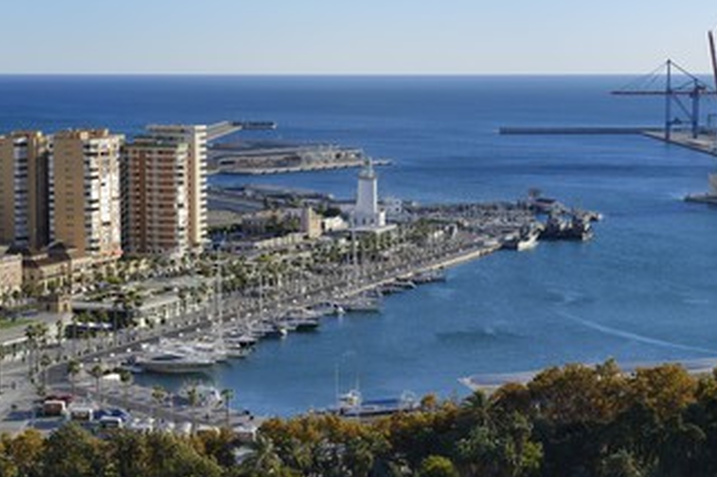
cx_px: 354
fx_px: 1831
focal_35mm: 92
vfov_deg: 14.8
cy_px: 291
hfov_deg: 22.2
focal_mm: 70
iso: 200
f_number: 11
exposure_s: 1/250
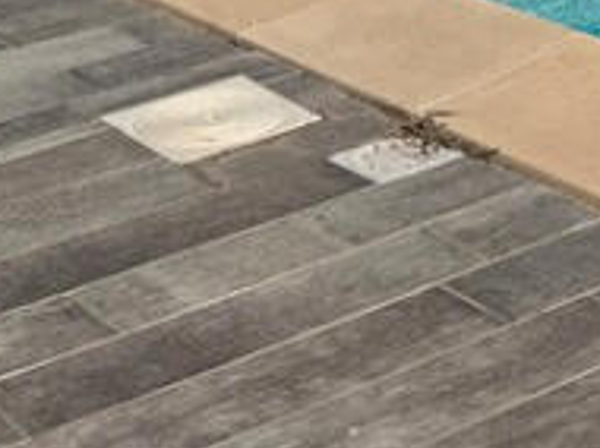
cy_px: -454
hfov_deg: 15.3
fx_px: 2164
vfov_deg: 10.8
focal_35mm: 125
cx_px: 706
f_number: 1.78
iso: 80
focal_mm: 6.76
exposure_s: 1/9009
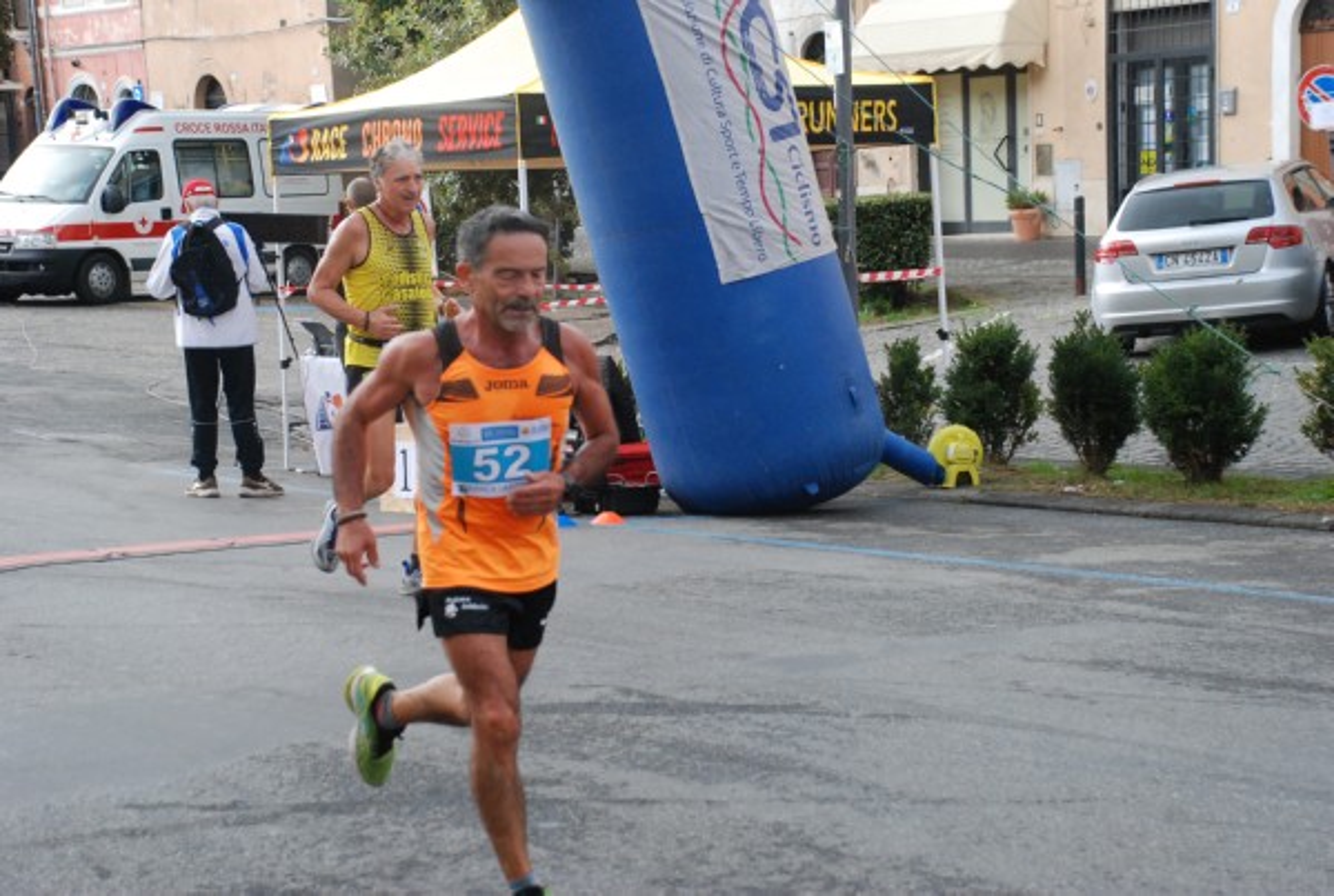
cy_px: 448
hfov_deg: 26.9
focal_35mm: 75
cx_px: 667
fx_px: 2785
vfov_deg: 18.3
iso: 1000
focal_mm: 50
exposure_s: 1/640
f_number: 5
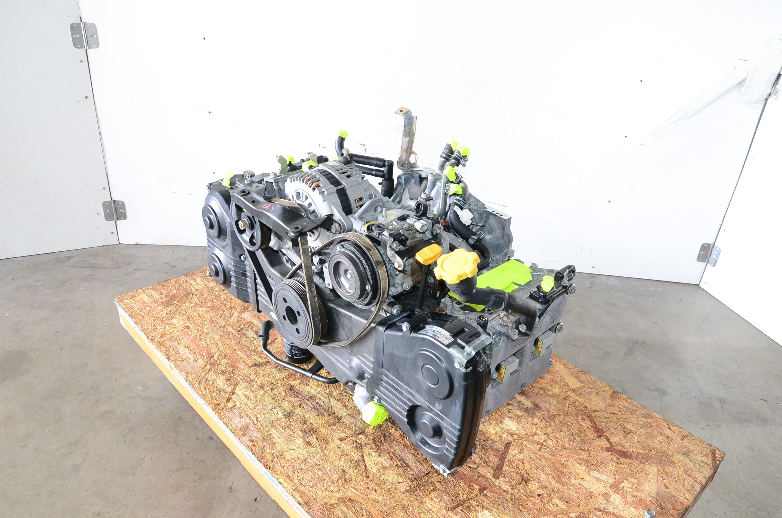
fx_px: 585
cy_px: 259
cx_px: 391
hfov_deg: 67.5
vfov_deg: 47.7
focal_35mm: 27
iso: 2500
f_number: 8
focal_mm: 18
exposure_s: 1/80
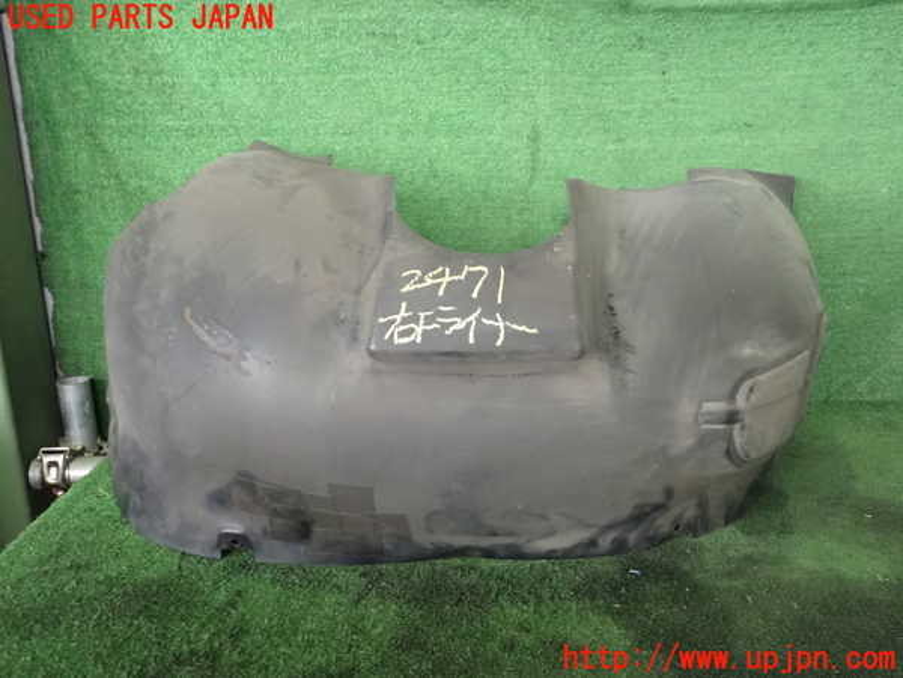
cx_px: 452
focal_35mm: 30
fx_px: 783
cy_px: 339
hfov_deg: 60.0
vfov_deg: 46.8
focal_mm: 5.4
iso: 1250
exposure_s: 1/200
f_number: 2.3
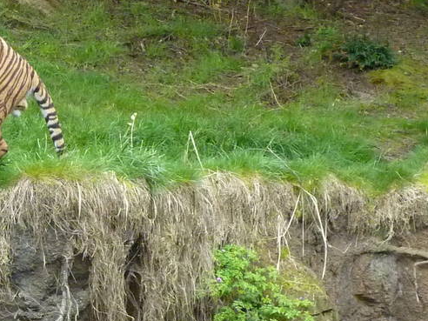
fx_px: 1929
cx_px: -16
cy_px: 201
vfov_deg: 9.5
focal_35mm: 156
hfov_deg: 12.5
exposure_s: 1/250
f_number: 3.8
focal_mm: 7.9
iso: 400
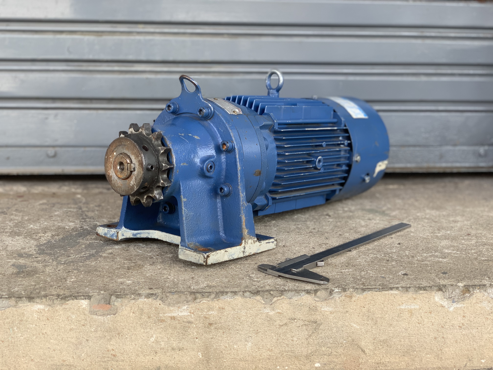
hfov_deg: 36.8
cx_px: 246
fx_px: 741
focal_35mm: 52
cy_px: 185
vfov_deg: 28.0
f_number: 2.4
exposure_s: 1/122
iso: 32
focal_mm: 6
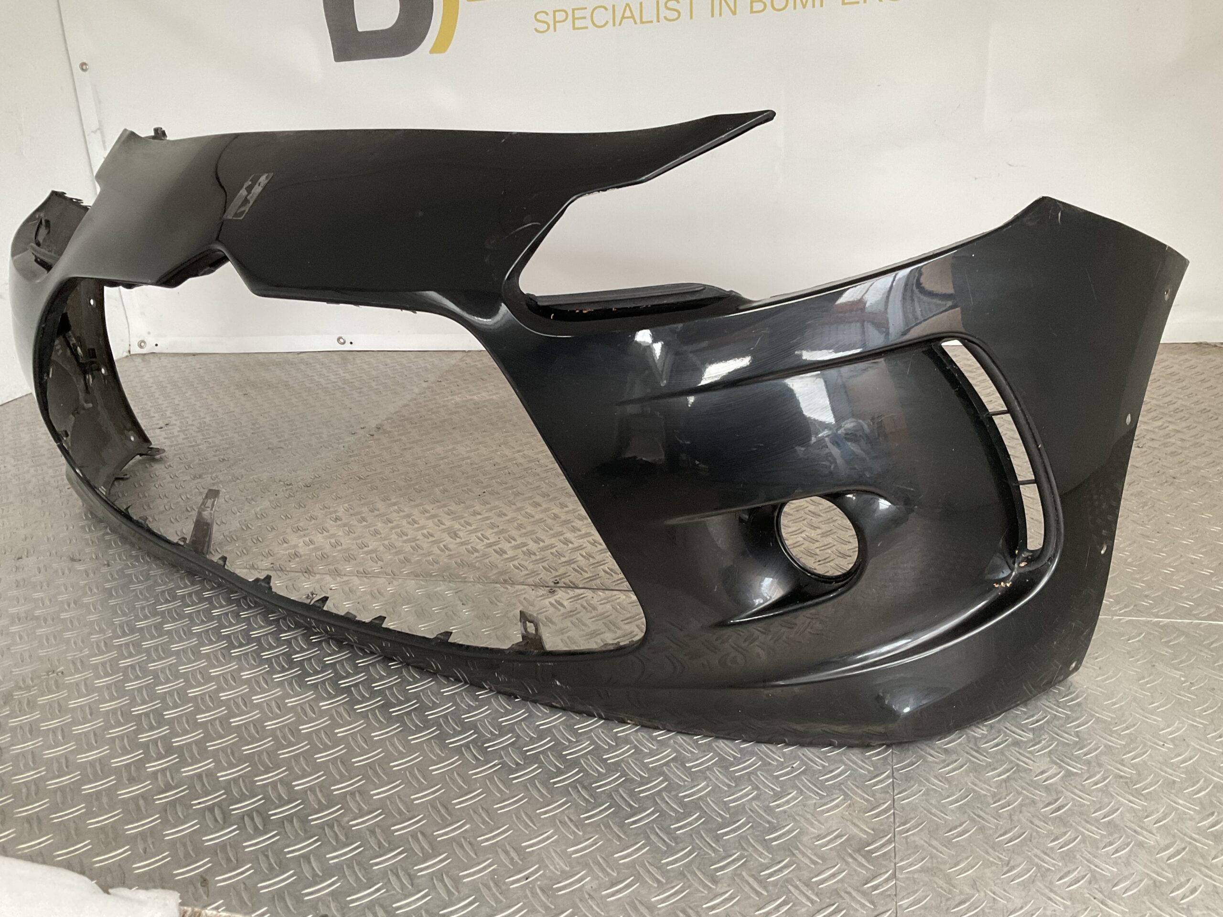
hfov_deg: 61.7
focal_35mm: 29
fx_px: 1025
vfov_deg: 48.2
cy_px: 458
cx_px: 612
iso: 125
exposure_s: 1/60
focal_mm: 3
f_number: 1.8
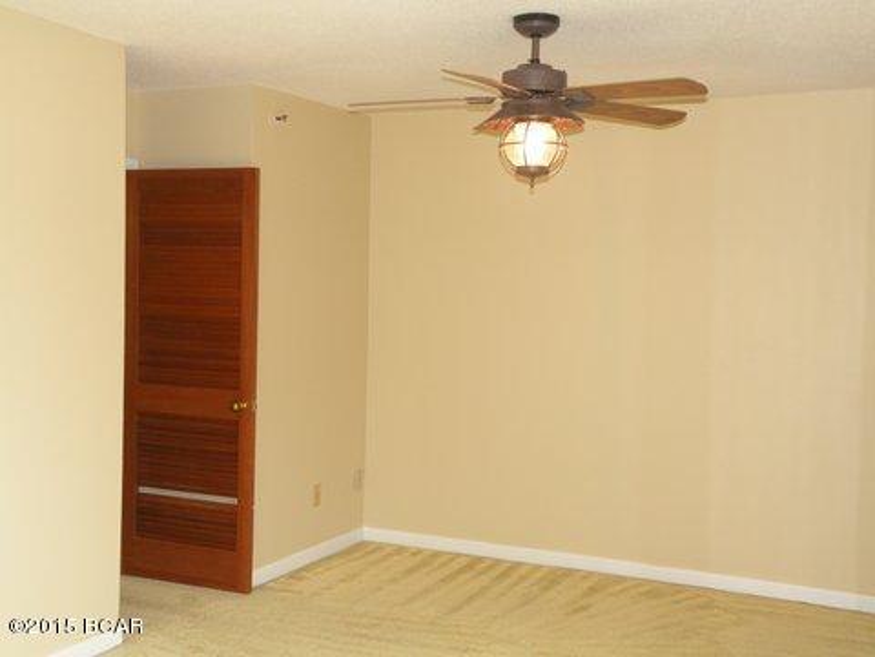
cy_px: 328
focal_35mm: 42
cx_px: 438
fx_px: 1062
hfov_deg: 44.8
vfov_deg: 34.3
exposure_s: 1/36.5
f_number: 3.2
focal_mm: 7.4
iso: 141
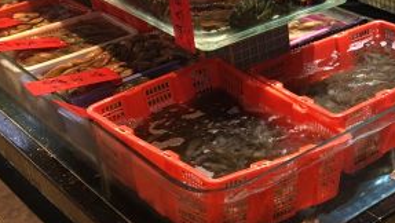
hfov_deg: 25.6
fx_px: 807
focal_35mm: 77
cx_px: 431
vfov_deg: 15.6
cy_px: 24
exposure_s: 1/17
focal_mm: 4.15
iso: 50
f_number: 2.2
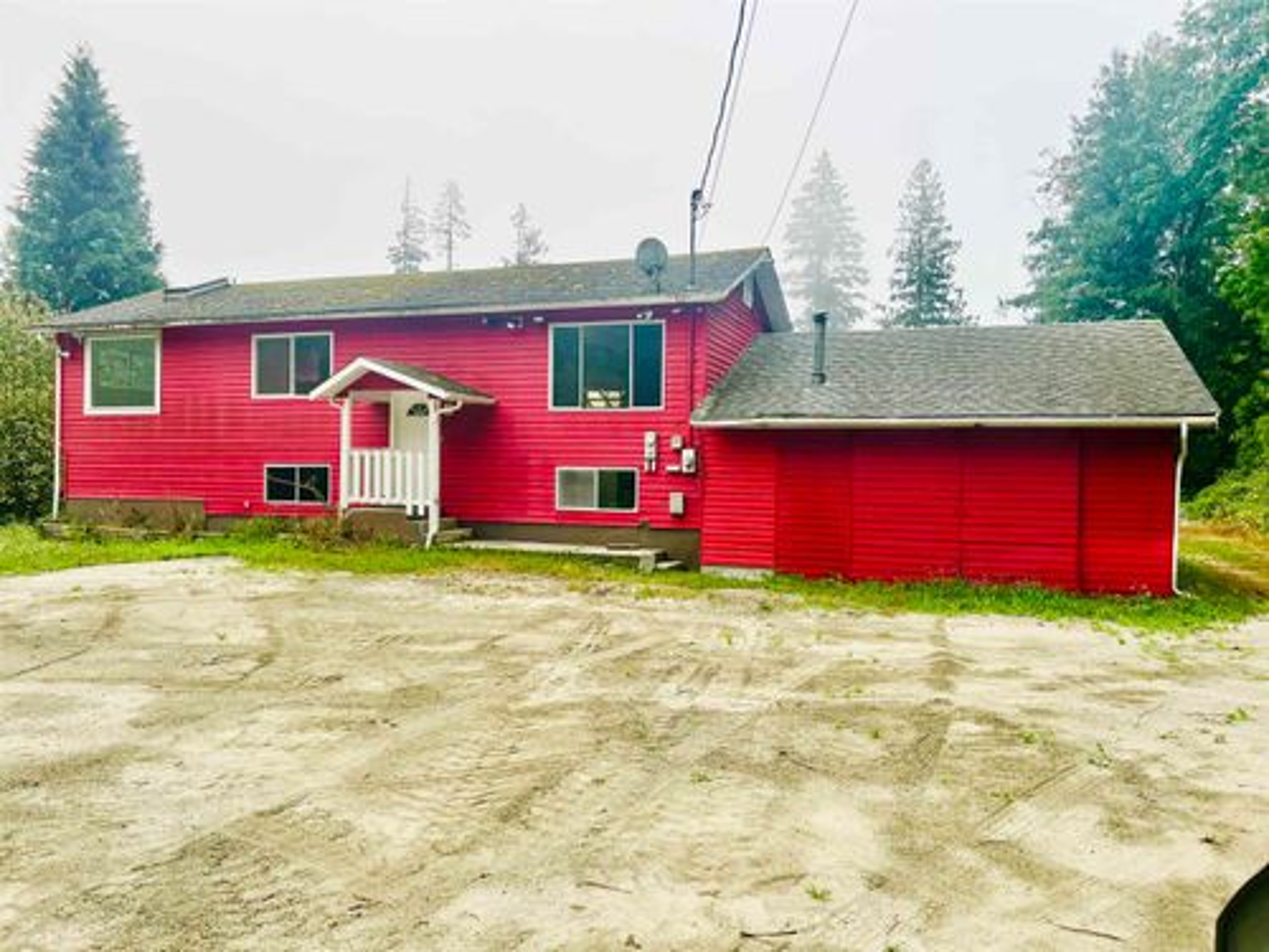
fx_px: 953
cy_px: 476
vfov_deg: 53.1
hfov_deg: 67.3
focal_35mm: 26
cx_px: 634
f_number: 1.5
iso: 50
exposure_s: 1/121
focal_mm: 5.7
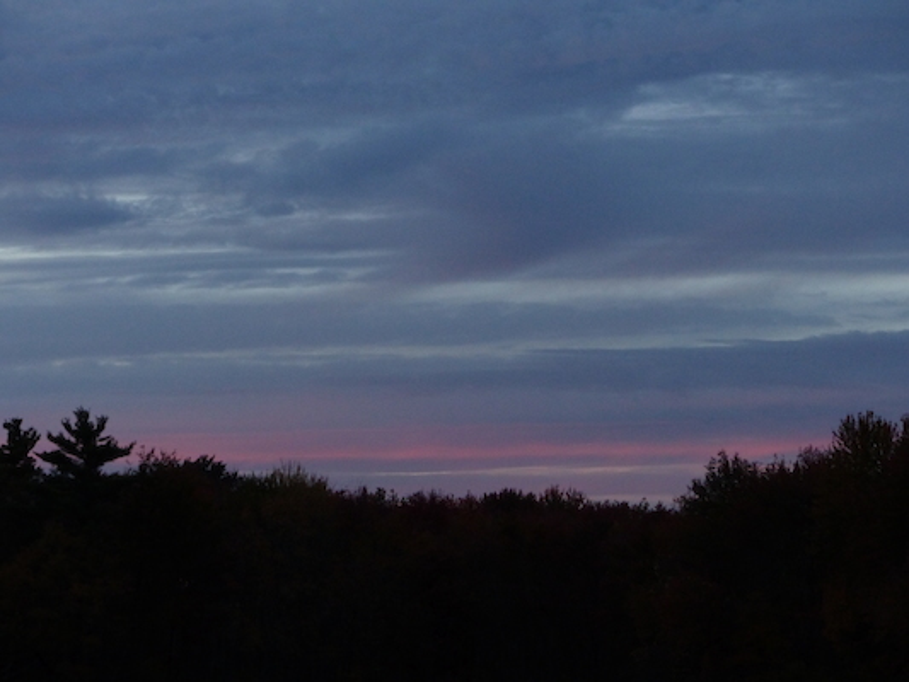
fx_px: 3808
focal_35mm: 145
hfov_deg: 13.6
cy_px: 341
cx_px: 454
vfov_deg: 10.2
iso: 400
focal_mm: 26.1
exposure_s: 1/80
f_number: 2.8
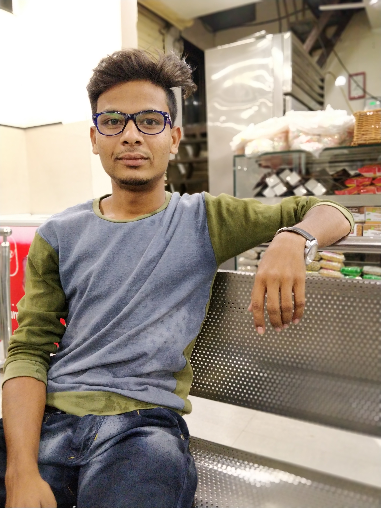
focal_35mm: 24
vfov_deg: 71.6
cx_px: 190
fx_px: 352
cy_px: 254
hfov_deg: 56.8
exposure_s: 1/33
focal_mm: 4.1
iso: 1600
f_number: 1.7
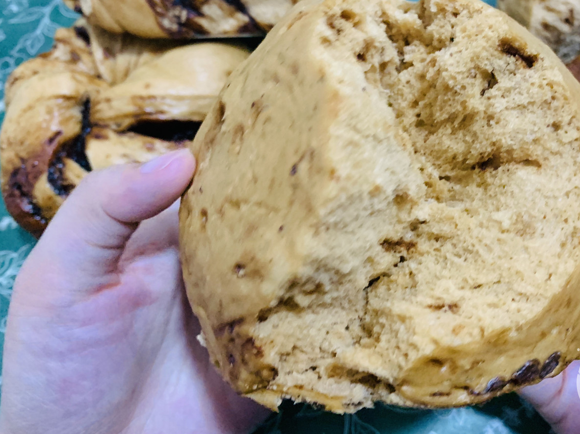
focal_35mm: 33
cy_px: 188
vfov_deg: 42.8
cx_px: 356
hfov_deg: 54.8
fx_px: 553
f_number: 1.8
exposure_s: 1/40
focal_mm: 4.25
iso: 400
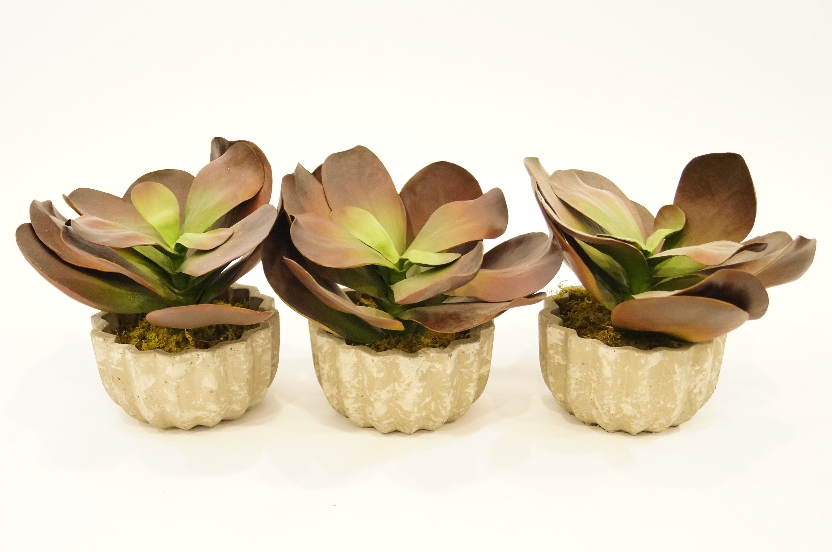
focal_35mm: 42
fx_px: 969
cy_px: 276
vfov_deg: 31.8
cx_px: 416
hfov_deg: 46.5
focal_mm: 28
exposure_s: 1/40
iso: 3200
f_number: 4.5
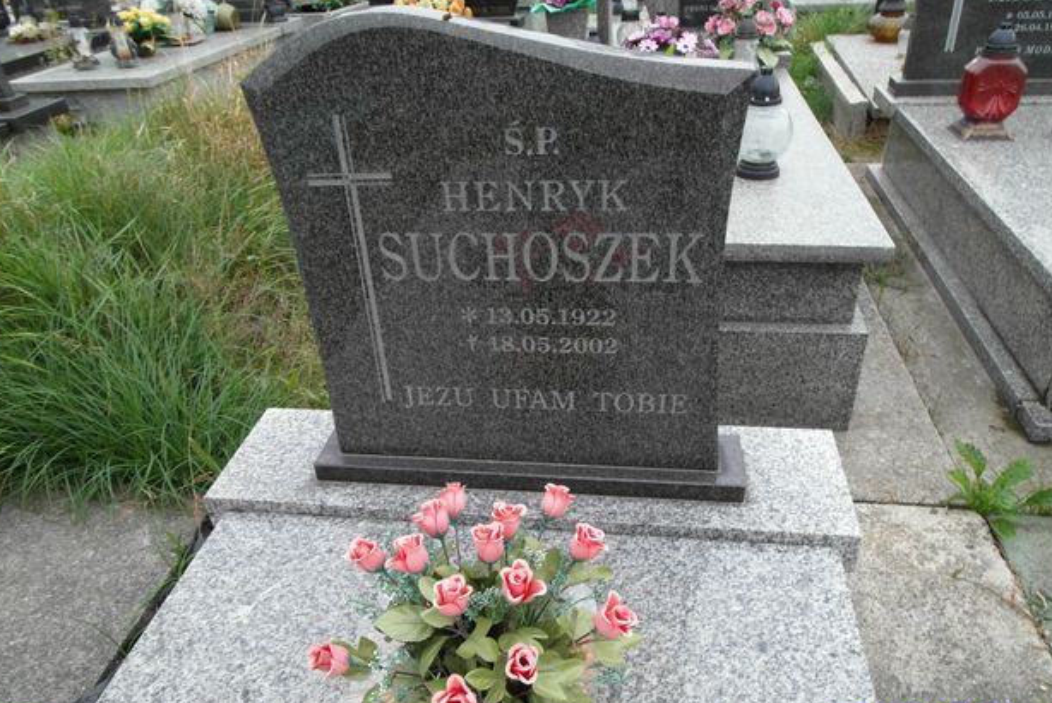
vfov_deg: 49.5
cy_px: 396
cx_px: 523
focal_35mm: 26
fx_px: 760
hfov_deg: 69.4
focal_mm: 5.2
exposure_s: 1/90
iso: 80
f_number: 3.4
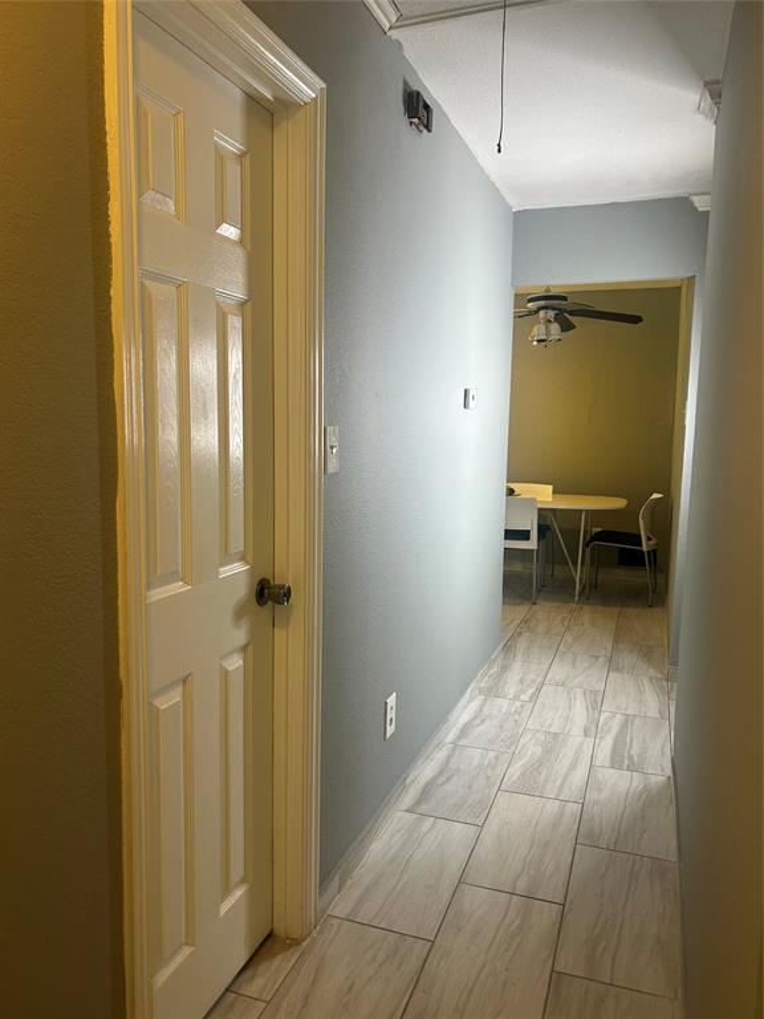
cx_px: 382
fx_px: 765
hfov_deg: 53.1
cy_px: 510
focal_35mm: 26
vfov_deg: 67.3
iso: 80
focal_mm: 5.7
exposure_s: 1/60
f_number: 1.5
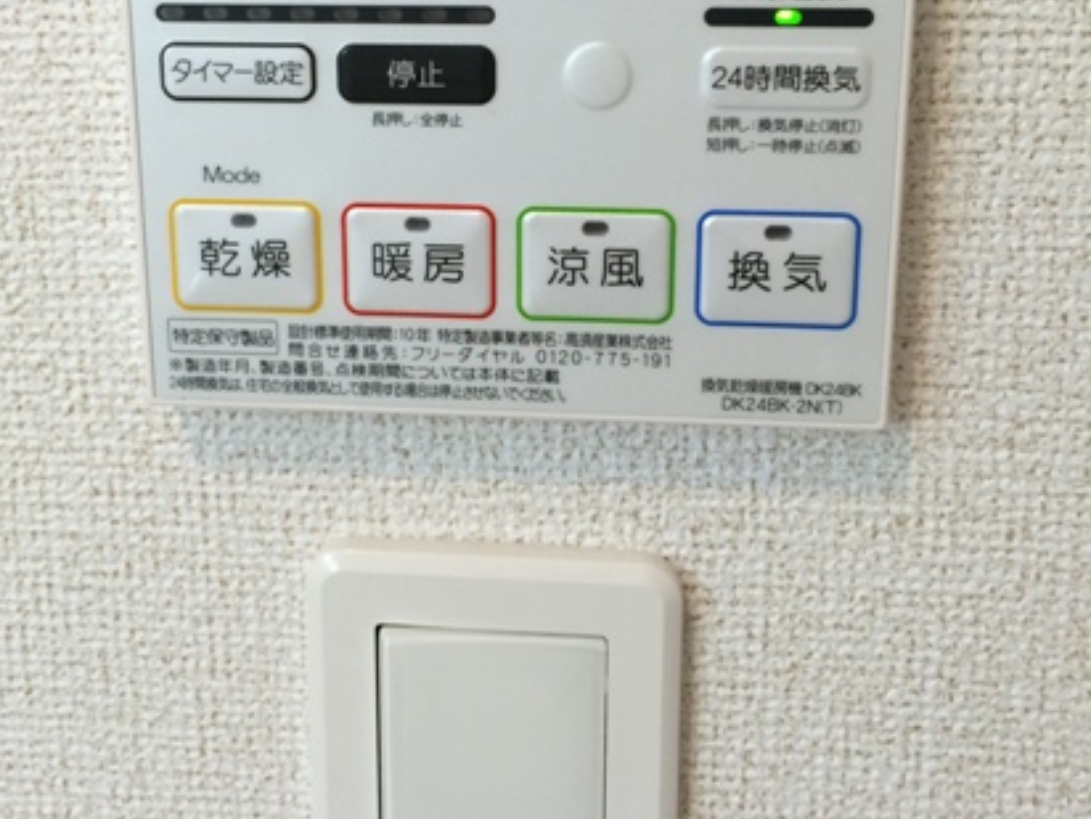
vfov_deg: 31.7
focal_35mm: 45
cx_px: 490
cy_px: 231
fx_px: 1418
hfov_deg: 42.0
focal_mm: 4.15
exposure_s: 1/30
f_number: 2.2
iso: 64
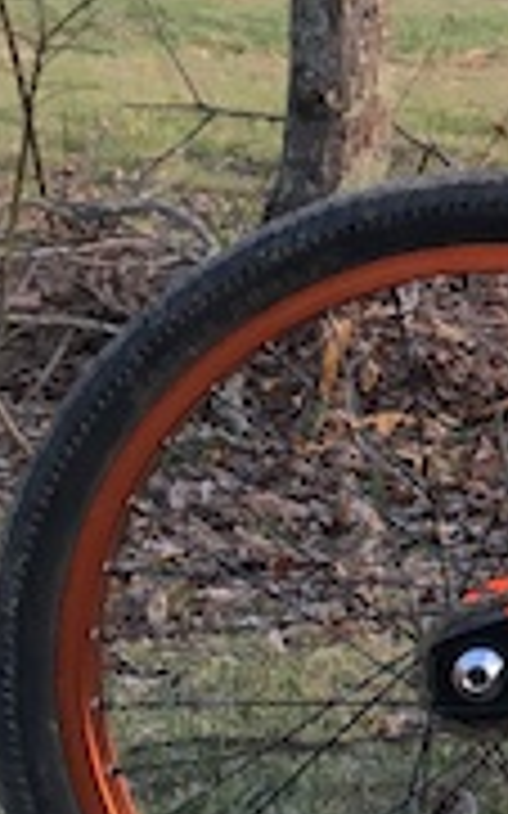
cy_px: 220
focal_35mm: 136
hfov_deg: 8.4
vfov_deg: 15.3
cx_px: 1421
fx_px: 3015
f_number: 2.2
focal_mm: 4.15
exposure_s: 1/30
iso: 50
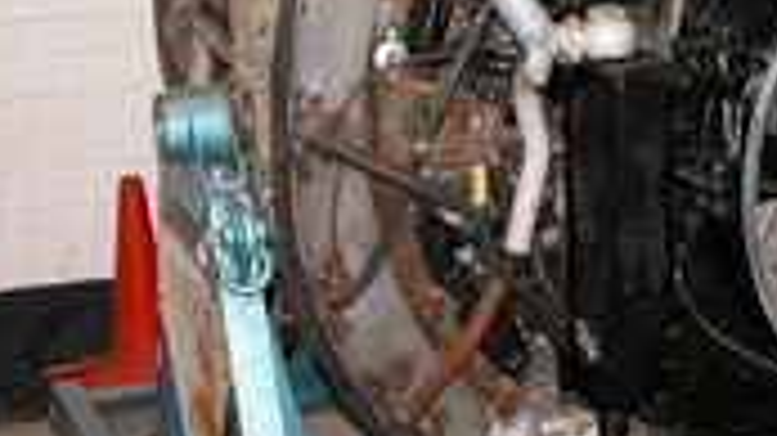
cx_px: 696
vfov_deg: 13.6
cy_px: 54
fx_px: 1812
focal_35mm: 88
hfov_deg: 23.6
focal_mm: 8.9
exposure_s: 1/60
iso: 100
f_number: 2.8
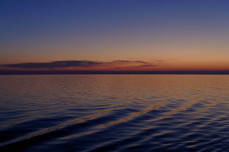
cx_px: 114
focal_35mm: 48
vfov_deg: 28.1
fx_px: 305
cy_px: 76
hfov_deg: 41.1
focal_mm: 17.49
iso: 400
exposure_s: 1/50
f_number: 2.8
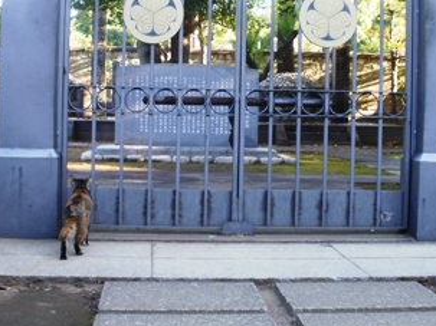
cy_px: 125
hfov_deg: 29.8
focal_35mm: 65
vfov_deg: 22.5
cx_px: 181
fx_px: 818
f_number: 4
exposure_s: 1/30
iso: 100
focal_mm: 7.7
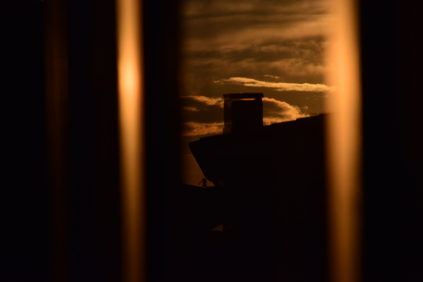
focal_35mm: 255
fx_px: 2996
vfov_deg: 5.4
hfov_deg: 8.1
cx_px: 212
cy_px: 141
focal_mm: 170
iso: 400
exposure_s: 1/4000
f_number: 25
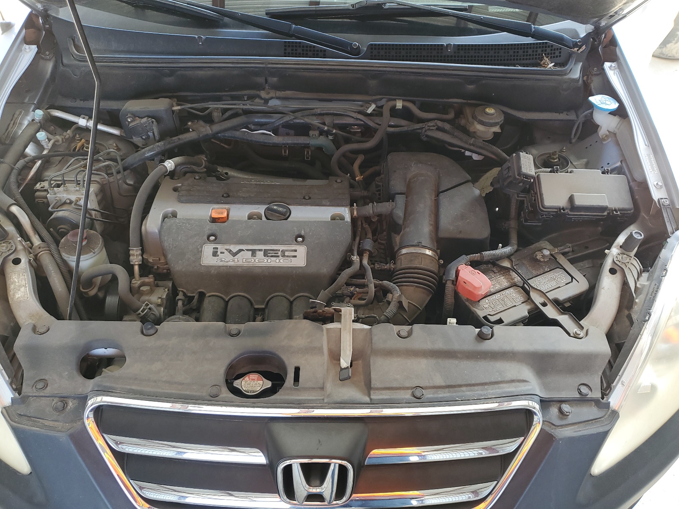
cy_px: 254
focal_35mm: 26
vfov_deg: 53.1
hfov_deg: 67.3
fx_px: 510
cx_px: 340
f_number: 1.5
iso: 58
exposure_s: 1/120
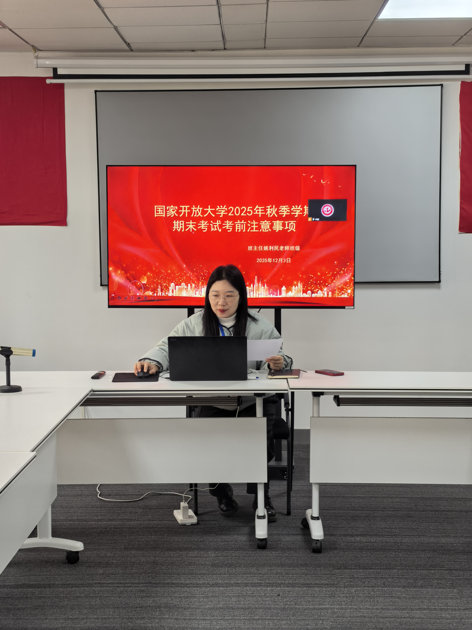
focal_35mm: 63
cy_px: 315
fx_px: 1145
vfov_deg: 30.7
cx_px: 236
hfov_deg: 23.3
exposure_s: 1/100
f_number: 1.4
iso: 50
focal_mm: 5.75
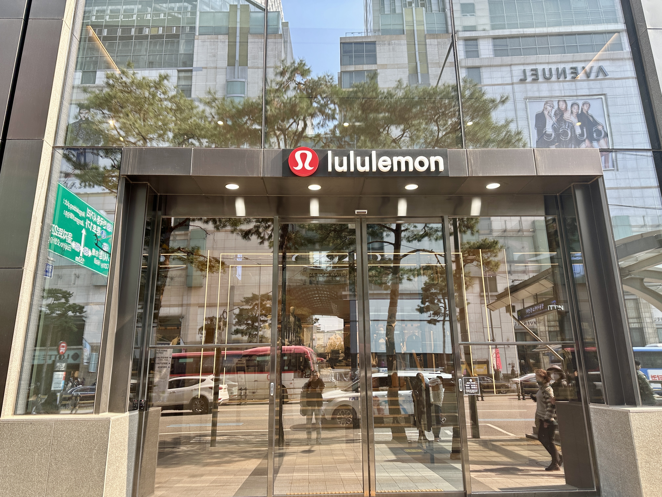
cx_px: 331
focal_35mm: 24
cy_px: 248
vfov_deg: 56.8
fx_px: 459
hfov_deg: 71.6
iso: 80
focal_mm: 6.86
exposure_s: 1/281
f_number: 1.78
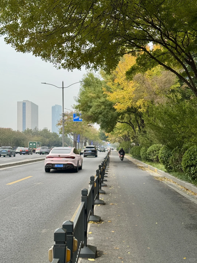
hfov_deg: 30.3
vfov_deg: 39.7
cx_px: 98
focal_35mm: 48
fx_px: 364
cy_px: 132
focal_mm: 6.76
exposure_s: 1/329
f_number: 1.78
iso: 64
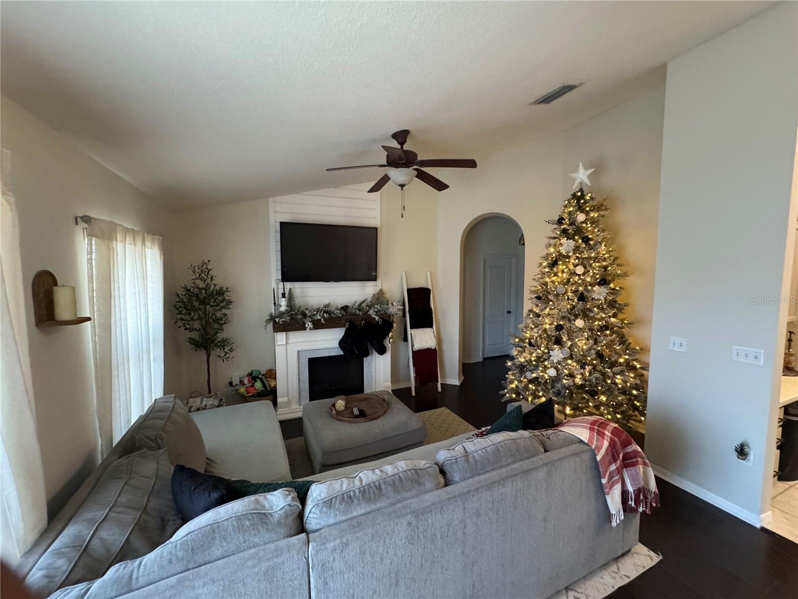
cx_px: 399
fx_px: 323
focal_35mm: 14
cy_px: 300
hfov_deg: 102.1
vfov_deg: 85.7
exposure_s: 1/60
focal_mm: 2.22
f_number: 2.2
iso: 1000
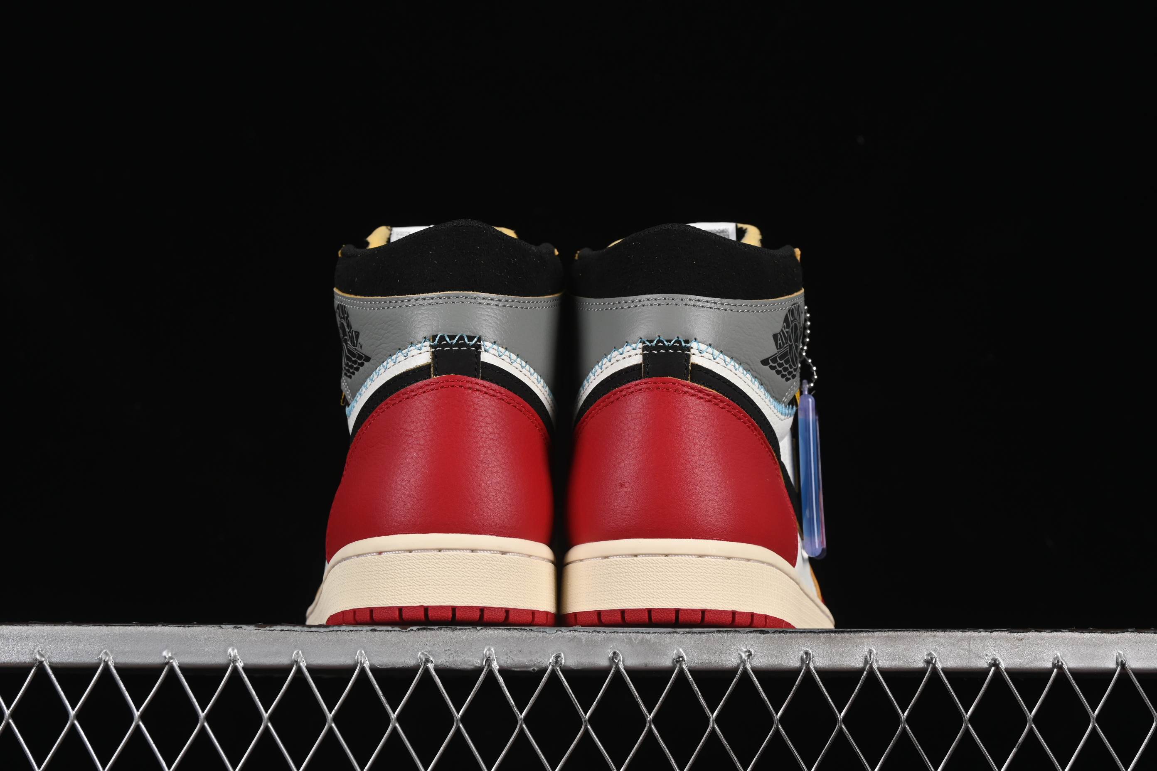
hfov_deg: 27.0
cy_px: 386
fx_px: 2410
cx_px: 578
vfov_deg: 18.2
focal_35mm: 75
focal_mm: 50
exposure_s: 1/80
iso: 160
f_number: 8
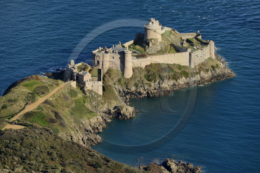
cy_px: 86
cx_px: 130
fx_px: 1444
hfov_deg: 10.3
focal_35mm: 200
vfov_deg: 6.9
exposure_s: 1/1600
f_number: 7.1
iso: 400
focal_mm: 200
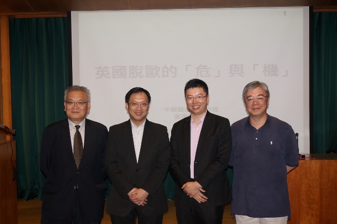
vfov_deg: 26.4
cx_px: 168
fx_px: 477
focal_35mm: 51
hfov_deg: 38.9
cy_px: 112
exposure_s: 1/60
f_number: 5
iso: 1000
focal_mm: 34
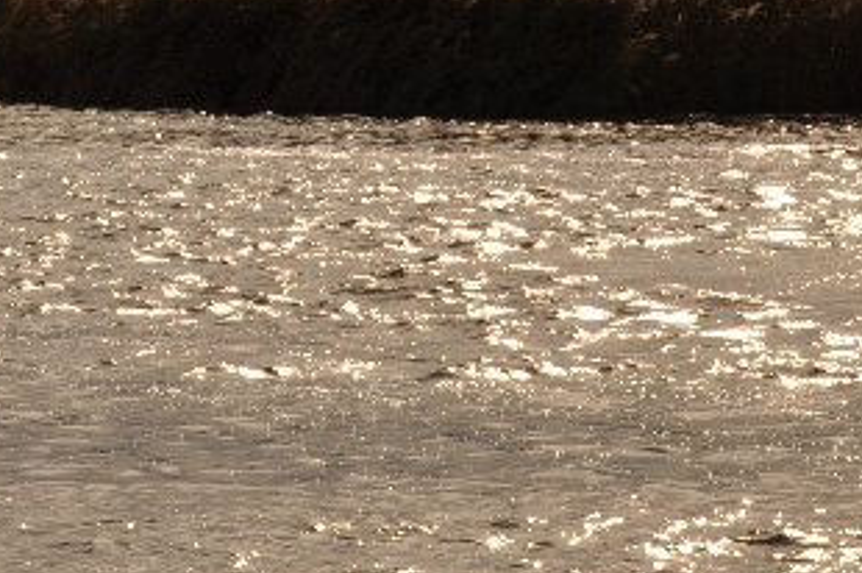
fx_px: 9735
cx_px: 1096
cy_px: 866
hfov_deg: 5.0
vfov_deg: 3.4
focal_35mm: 407
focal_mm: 70
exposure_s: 1/640
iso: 250
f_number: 18
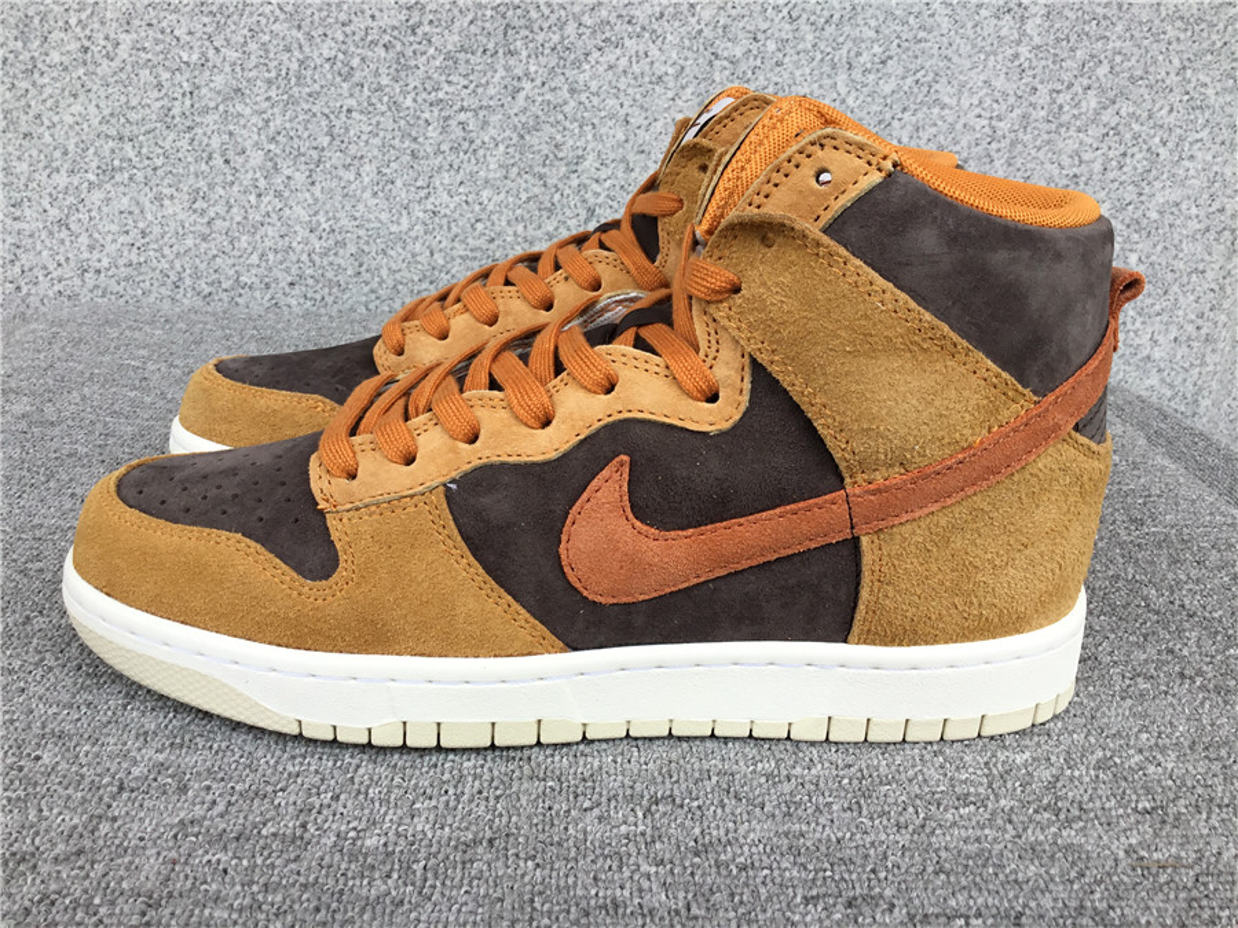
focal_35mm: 31
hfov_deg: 58.4
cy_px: 464
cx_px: 619
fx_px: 1109
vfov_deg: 45.4
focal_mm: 3.3
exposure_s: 1/450
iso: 25
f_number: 2.4
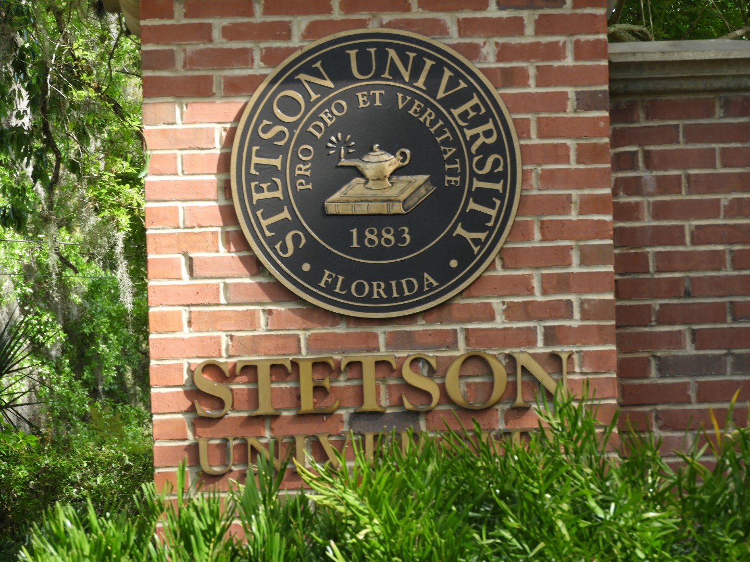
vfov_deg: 5.0
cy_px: 281
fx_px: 6500
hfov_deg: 6.6
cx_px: 375
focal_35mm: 300
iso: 110
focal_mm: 53.7
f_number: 5.5
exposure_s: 1/125
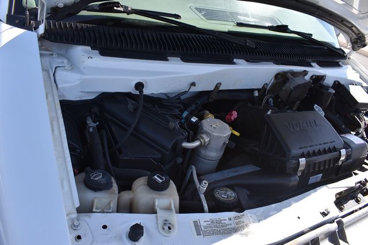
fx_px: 276
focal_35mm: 27
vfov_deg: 48.0
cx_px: 184
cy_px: 122
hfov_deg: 67.4
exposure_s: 1/250
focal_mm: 18
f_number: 8
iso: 200
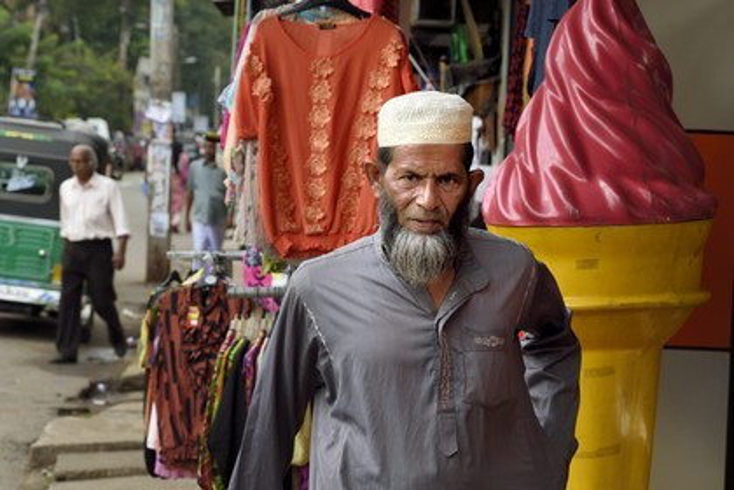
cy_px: 245
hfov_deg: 17.1
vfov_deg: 11.4
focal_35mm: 120
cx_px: 367
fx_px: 2446
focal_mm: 120
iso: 800
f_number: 11
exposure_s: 1/400
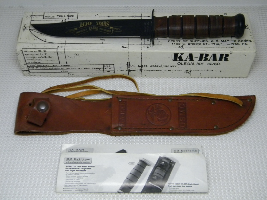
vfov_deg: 30.9
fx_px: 363
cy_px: 100
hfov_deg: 40.4
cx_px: 134
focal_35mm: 47
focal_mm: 8.6
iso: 400
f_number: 3.9
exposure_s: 1/41
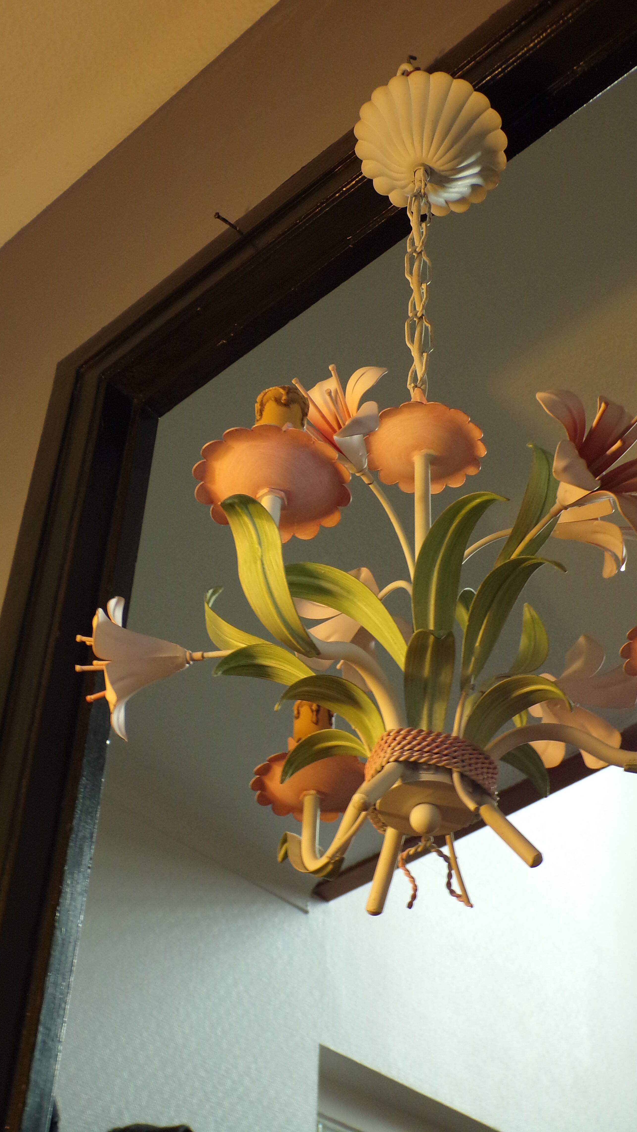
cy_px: 564
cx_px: 384
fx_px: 1381
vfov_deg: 44.6
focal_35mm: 46
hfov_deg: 25.9
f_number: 3.4
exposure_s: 1/20
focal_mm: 7.6
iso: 200
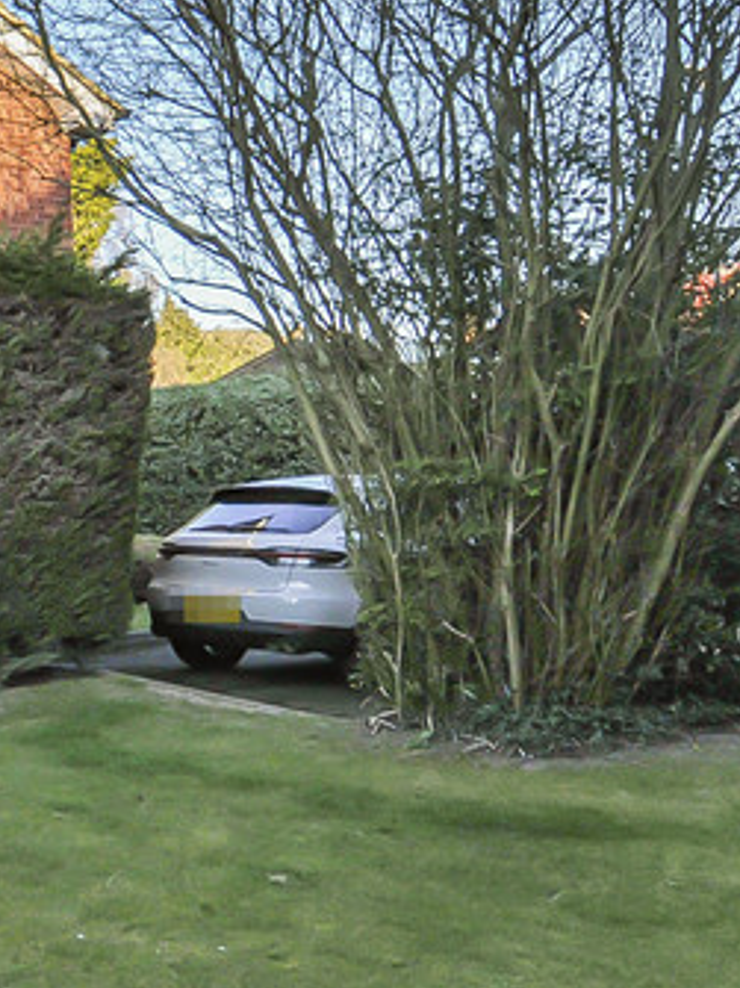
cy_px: 528
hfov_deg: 26.3
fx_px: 1255
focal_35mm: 44
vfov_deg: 42.9
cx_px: -292
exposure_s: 1/320
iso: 450
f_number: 5.6
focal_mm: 10
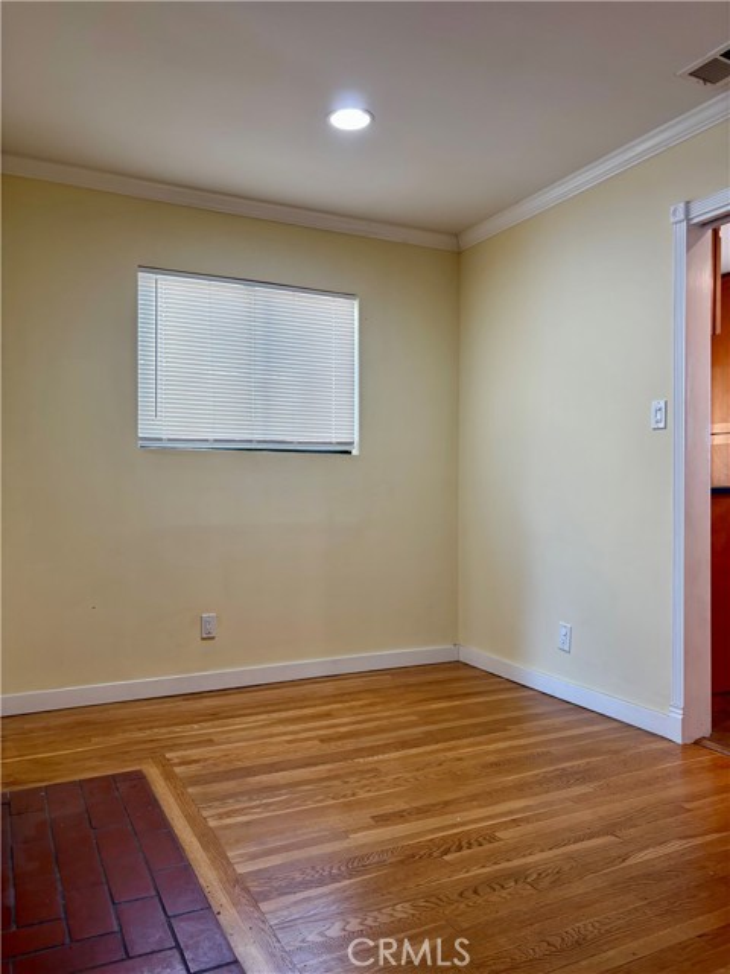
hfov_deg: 53.1
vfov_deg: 67.3
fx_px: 731
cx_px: 365
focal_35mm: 26
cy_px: 487
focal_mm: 5.96
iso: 100
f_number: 1.6
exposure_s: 1/60
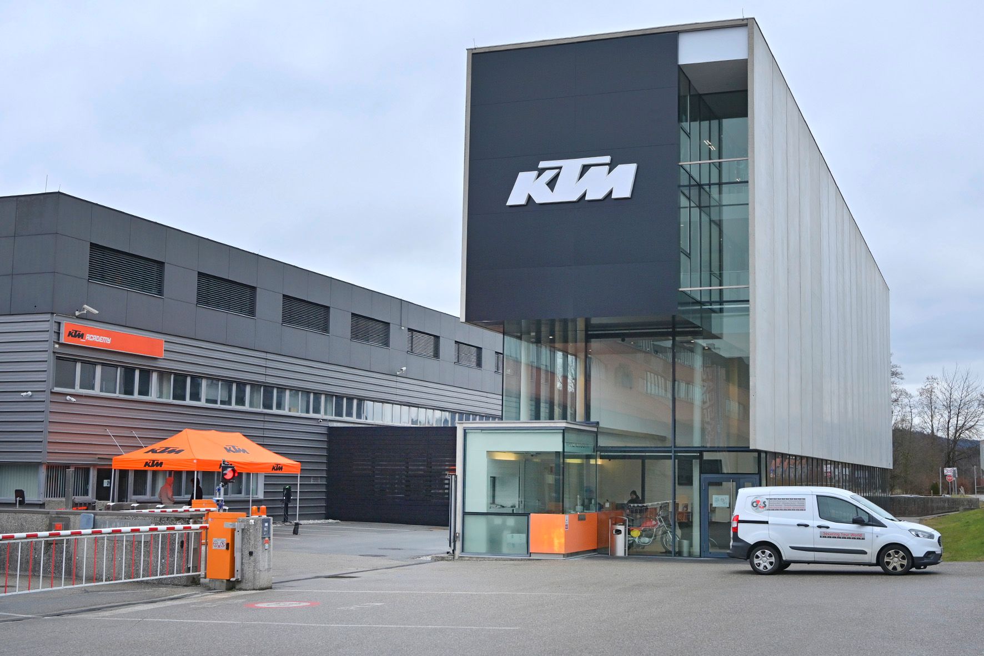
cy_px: 328
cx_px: 492
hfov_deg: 48.5
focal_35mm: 40
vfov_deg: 33.4
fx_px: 1093
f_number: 5.6
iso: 160
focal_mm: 40
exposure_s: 1/200
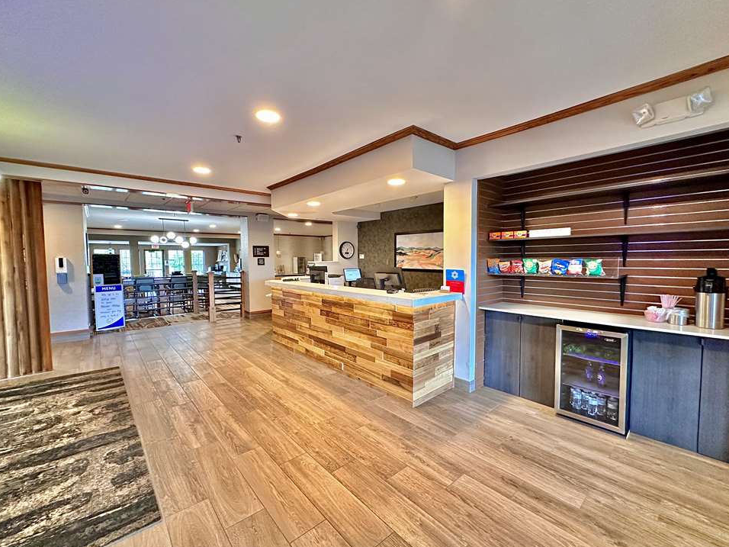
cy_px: 277
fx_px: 316
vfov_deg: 81.7
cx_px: 361
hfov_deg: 98.2
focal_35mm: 15
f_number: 2.2
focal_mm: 2.22
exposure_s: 1/60
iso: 640
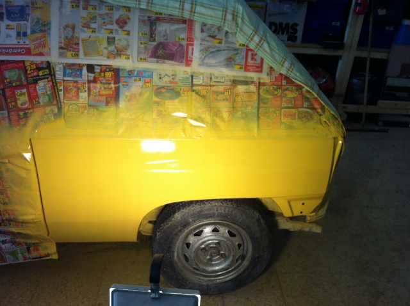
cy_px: 153
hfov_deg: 52.7
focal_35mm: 35
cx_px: 205
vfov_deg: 40.6
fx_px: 414
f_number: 2.8
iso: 80
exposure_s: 1/100
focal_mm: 3.85
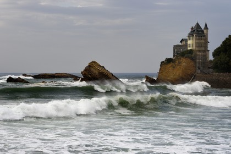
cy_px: 77
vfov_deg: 11.2
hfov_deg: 16.8
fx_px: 783
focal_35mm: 122
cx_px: 116
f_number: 11
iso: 400
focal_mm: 122
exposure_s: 1/400
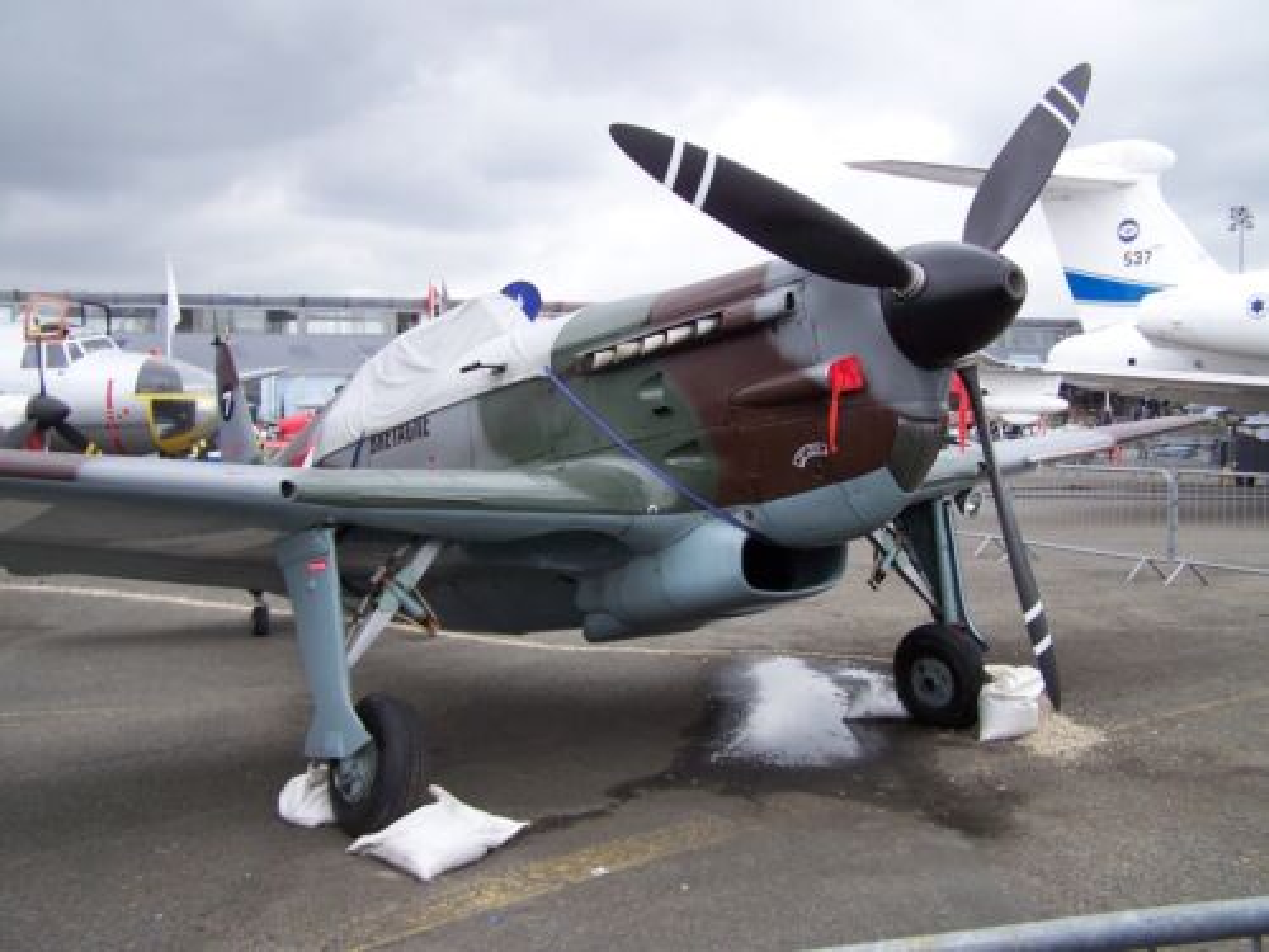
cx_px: 634
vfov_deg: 37.7
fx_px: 1393
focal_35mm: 38
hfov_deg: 49.0
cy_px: 476
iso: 64
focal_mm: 6.3
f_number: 2.8
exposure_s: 1/400
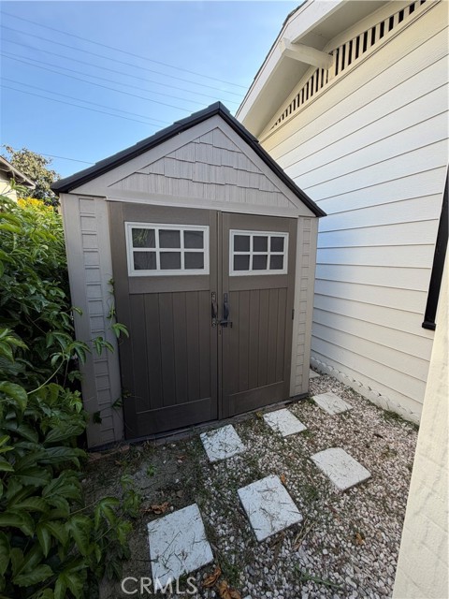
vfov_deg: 102.1
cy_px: 300
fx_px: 242
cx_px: 224
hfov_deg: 85.7
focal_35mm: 14
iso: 50
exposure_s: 1/260
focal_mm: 2.22
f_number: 2.2
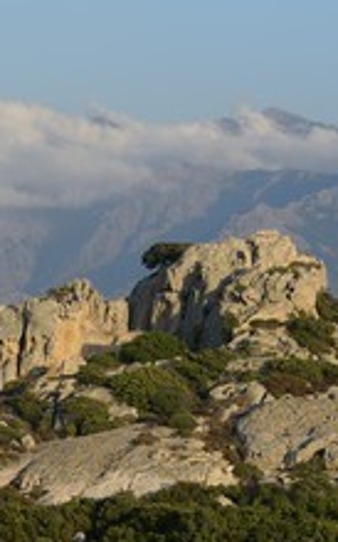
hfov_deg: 6.0
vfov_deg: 9.6
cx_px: -5
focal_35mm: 218
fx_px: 3221
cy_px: 298
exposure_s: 1/250
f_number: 9
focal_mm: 112
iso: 200
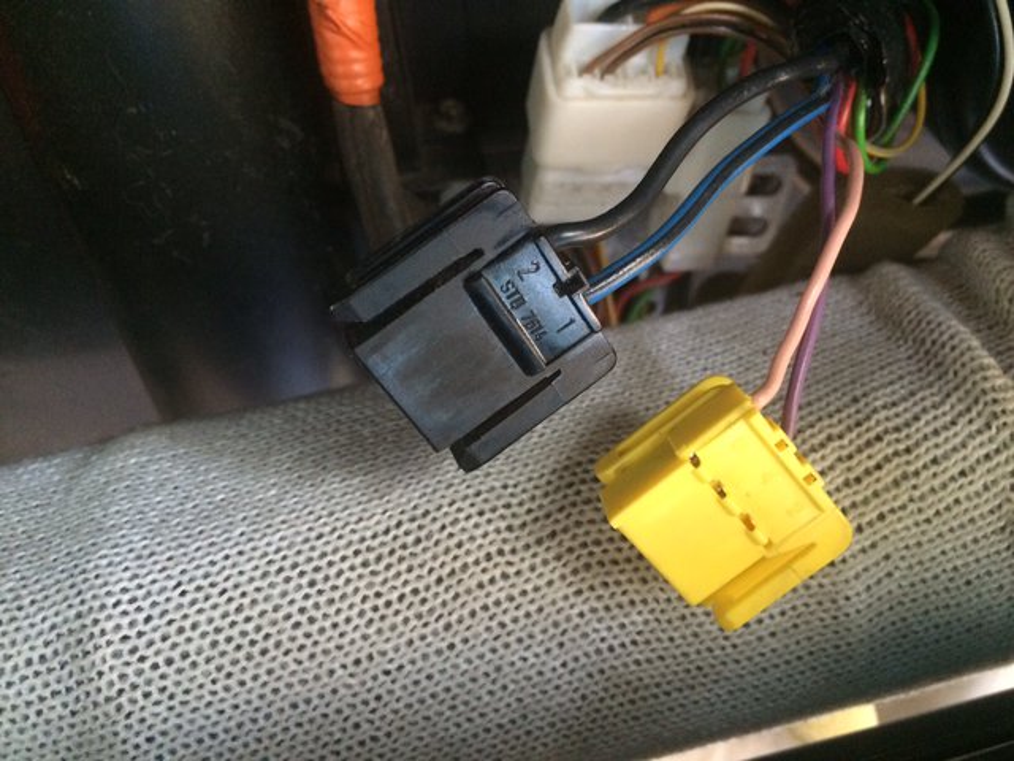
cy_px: 380
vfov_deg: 48.2
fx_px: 849
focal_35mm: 29
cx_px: 507
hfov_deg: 61.7
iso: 320
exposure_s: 1/20
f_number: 2.2
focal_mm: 4.15
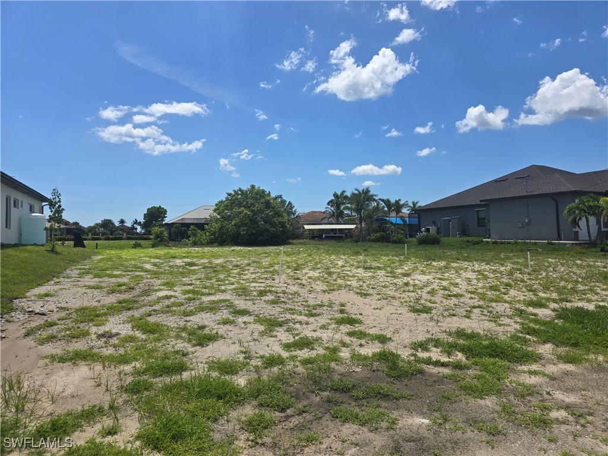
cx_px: 304
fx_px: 404
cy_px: 228
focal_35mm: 23
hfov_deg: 73.9
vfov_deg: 58.9
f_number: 1.7
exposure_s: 1/1361
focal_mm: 6.3
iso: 12
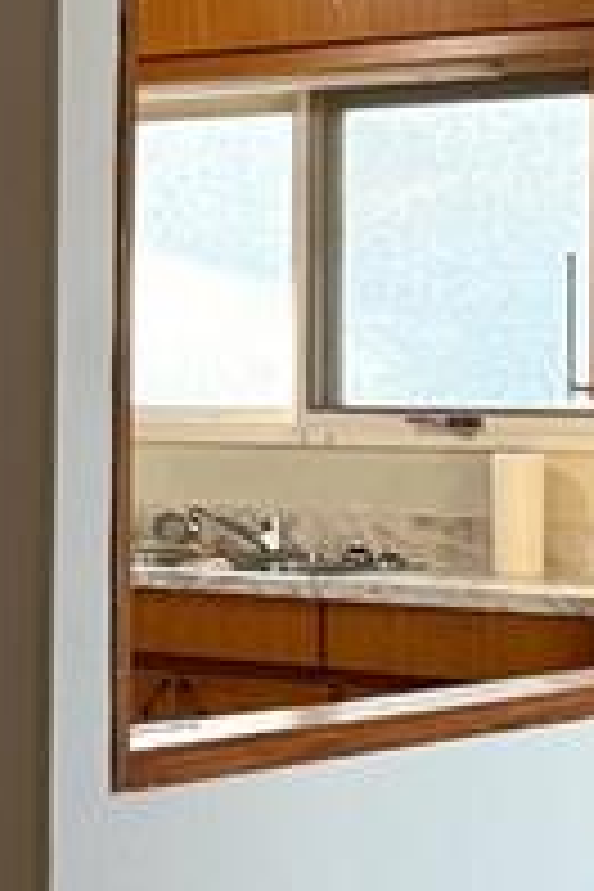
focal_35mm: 129
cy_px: 392
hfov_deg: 9.9
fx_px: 3193
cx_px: -572
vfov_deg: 15.9
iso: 320
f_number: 1.78
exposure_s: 1/120
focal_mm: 6.76
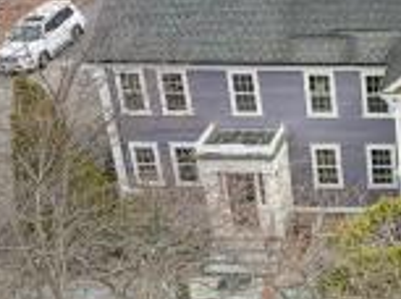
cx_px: 494
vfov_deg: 22.8
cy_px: 52
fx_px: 728
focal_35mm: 63
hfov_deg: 26.9
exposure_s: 1/120
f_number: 5.6
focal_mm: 12.29
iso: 100
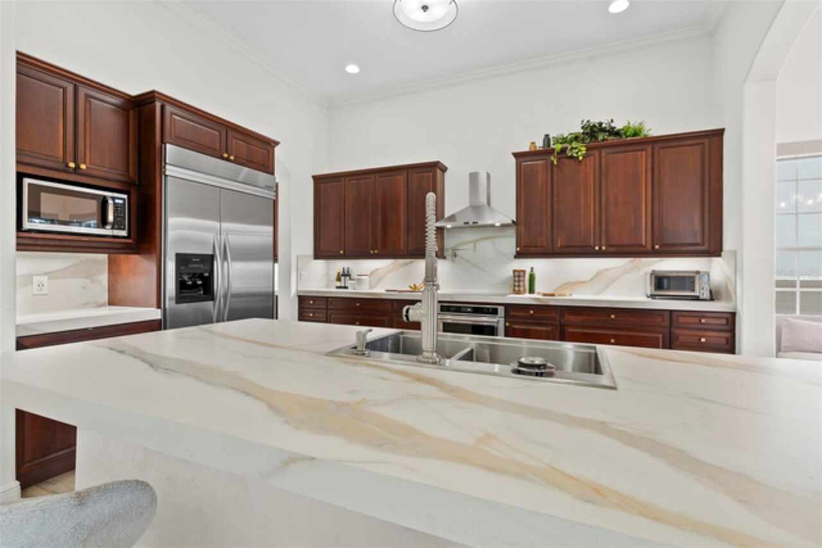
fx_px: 365
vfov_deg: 73.8
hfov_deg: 96.7
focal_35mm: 16
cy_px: 274
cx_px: 411
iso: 250
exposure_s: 1/2
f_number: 9
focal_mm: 16
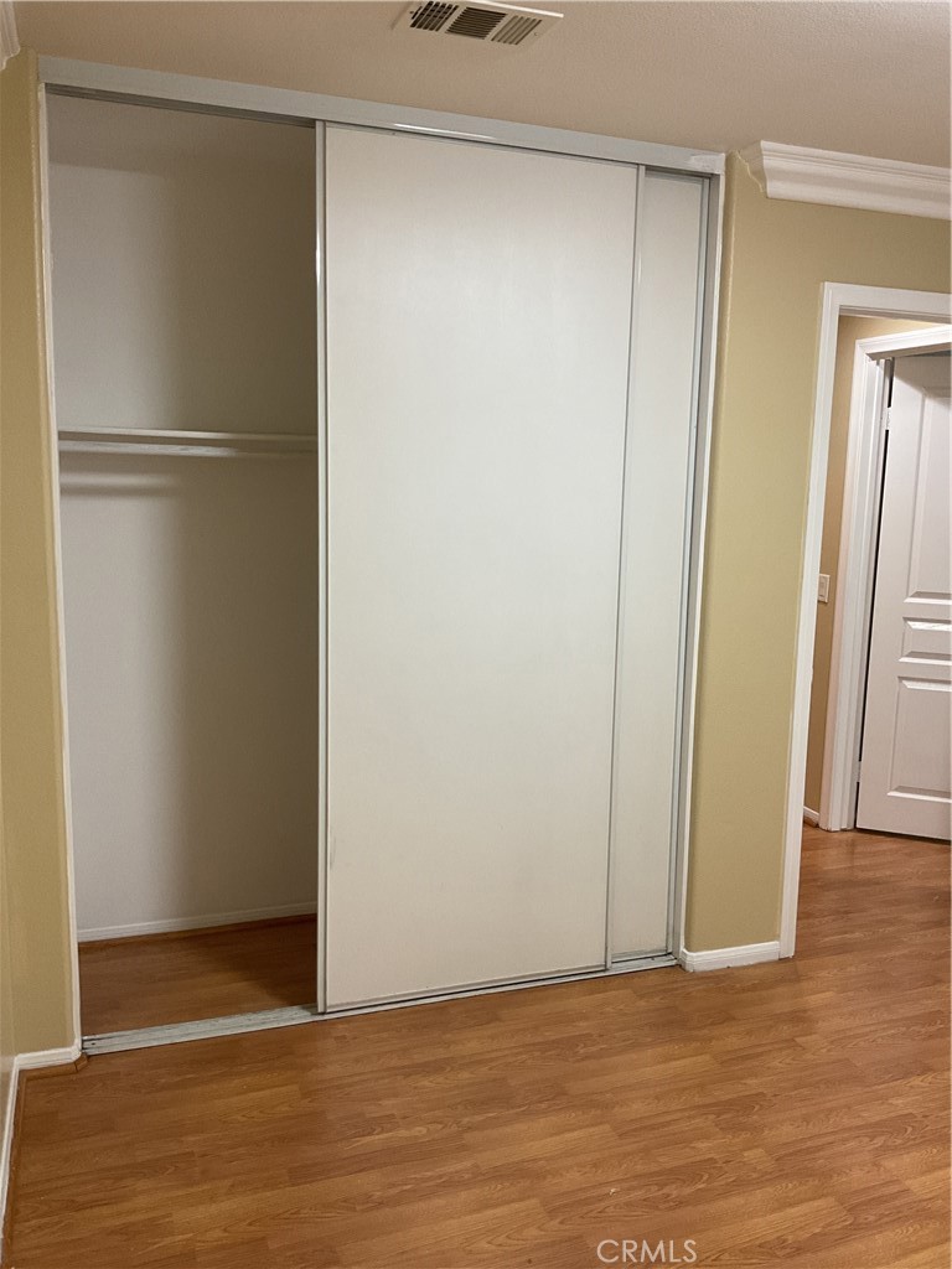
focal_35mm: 29
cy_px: 634
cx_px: 476
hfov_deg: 48.2
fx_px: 1063
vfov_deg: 61.7
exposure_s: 1/60
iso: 100
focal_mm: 3
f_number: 1.8
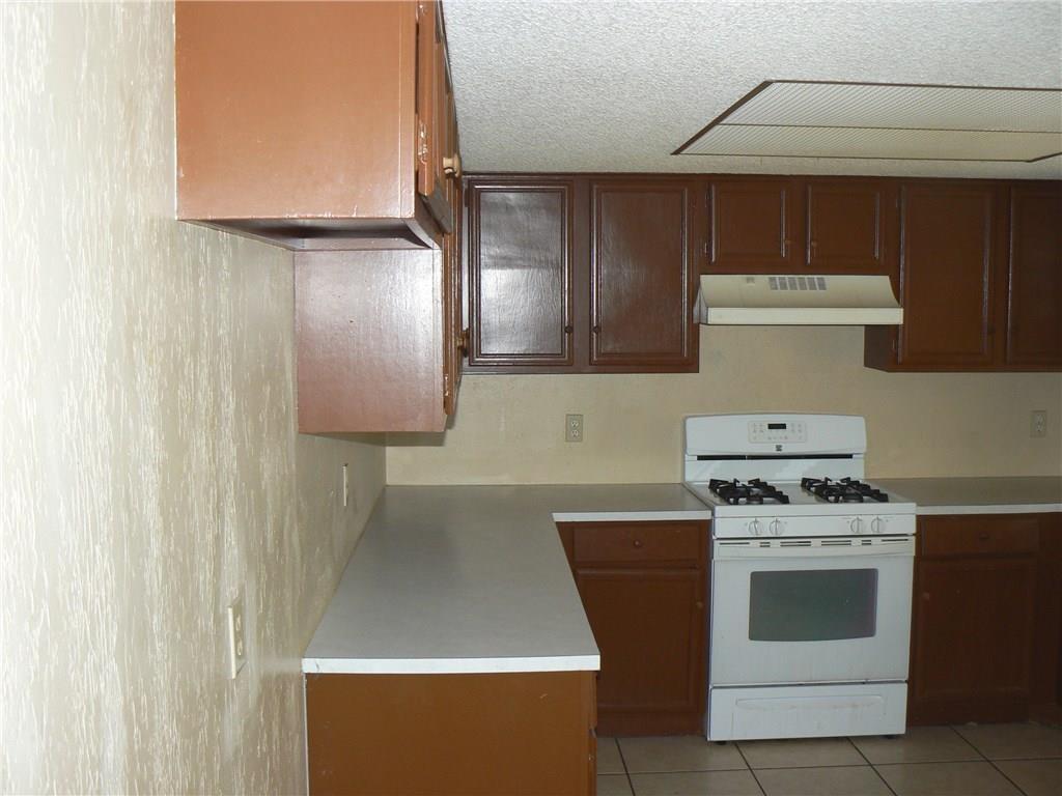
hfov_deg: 51.4
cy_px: 398
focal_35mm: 36
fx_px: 1104
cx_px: 531
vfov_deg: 39.7
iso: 100
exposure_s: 1/30
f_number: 2.8
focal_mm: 6
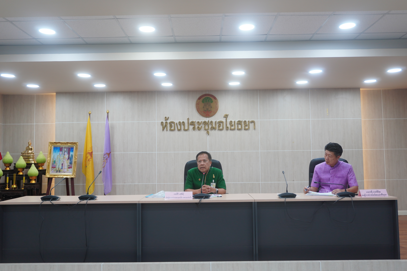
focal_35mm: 30
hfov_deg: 61.9
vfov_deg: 43.6
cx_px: 204
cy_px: 136
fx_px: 339
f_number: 4
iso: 200
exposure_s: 1/30
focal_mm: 20
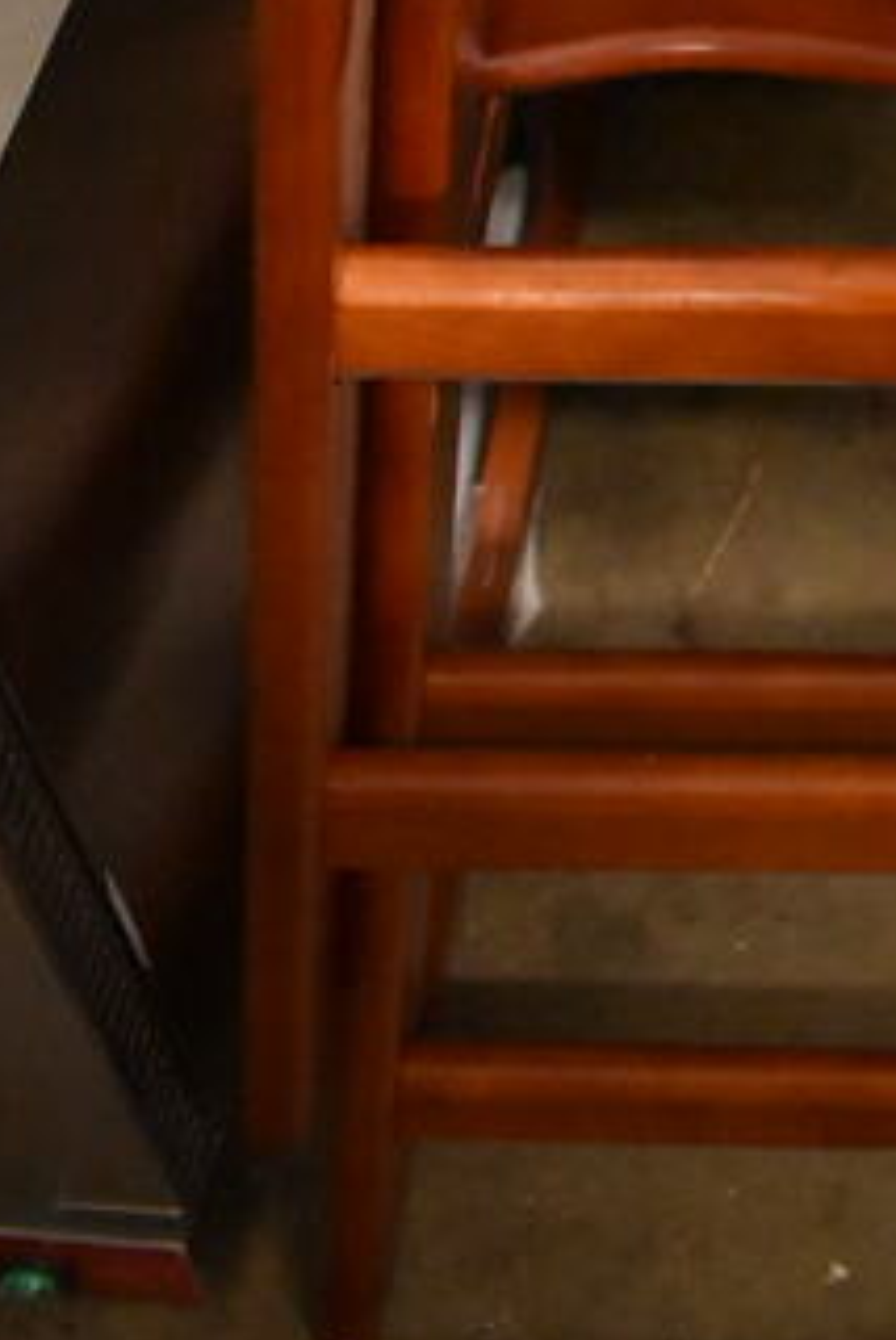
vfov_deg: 23.5
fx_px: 2868
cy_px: -350
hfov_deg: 16.9
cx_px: 1101
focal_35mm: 77
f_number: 3.5
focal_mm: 18
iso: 5600
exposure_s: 1/125
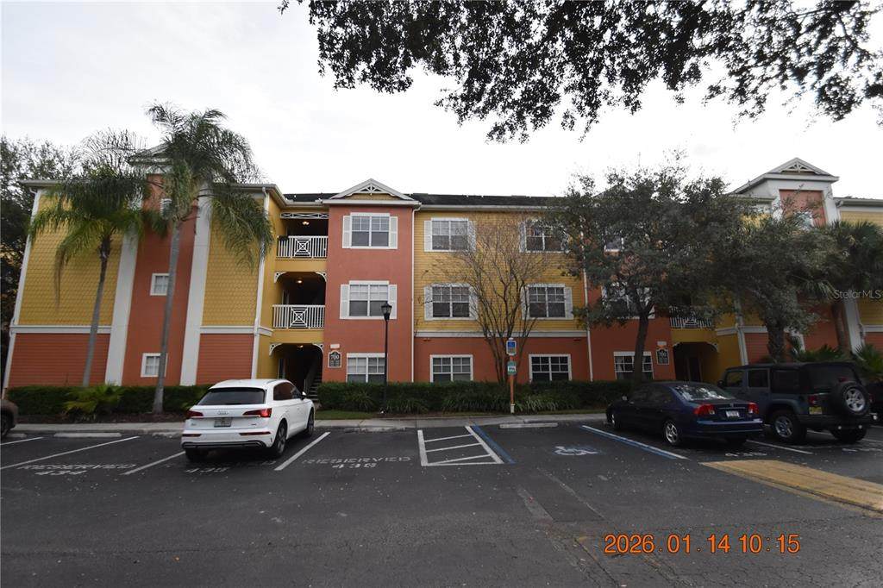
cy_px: 294
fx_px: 405
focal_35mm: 16
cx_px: 442
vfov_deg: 72.0
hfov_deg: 95.0
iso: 800
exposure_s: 1/4000
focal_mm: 11
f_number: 3.5
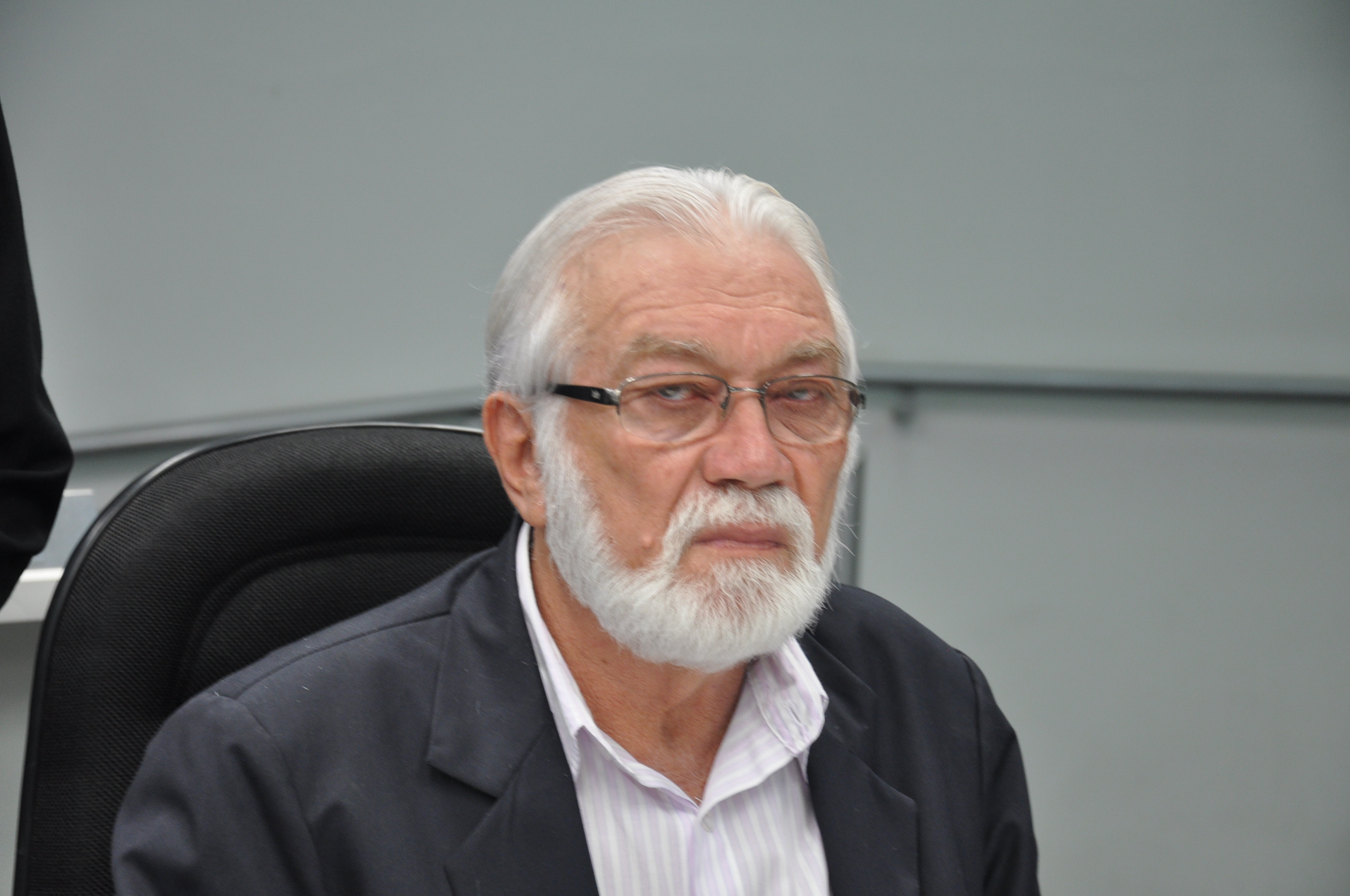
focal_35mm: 105
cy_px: 448
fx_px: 3933
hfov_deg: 19.5
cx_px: 675
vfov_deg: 13.0
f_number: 5.3
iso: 640
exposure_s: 1/30
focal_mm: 70
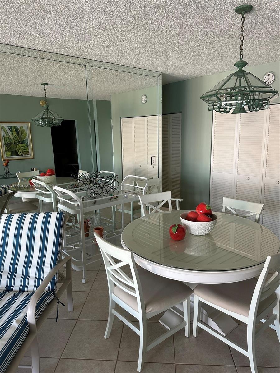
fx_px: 259
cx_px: 140
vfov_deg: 71.6
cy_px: 186
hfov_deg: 56.8
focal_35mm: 24
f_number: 1.78
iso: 160
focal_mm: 6.86
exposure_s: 1/121
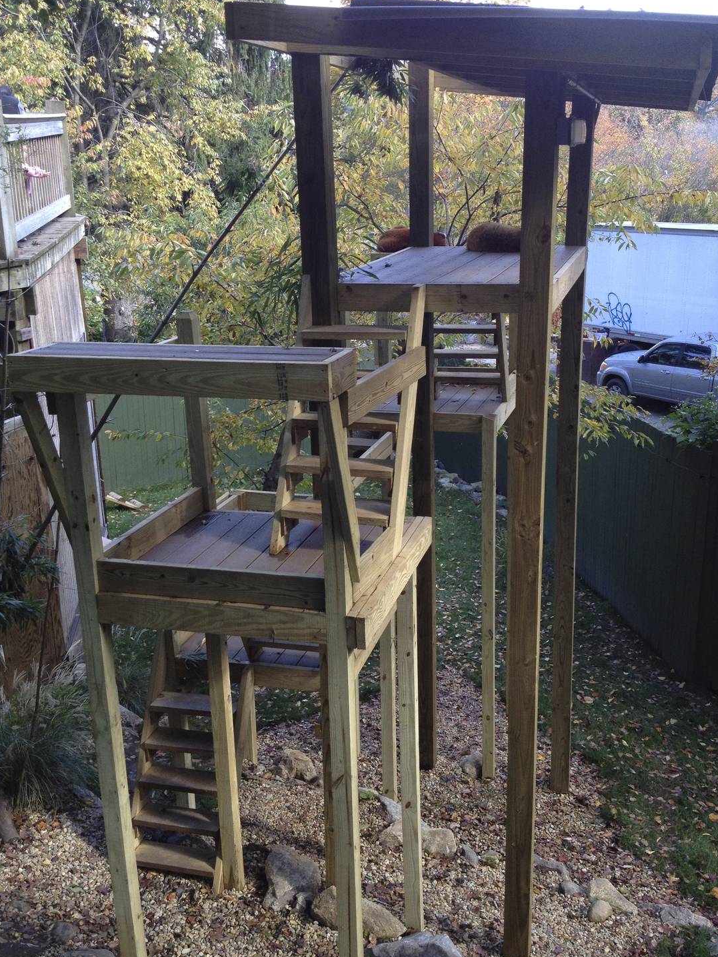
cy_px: 453
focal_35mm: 39
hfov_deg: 36.8
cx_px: 398
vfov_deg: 47.8
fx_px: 1079
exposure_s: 1/120
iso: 100
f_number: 2.4
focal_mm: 4.28
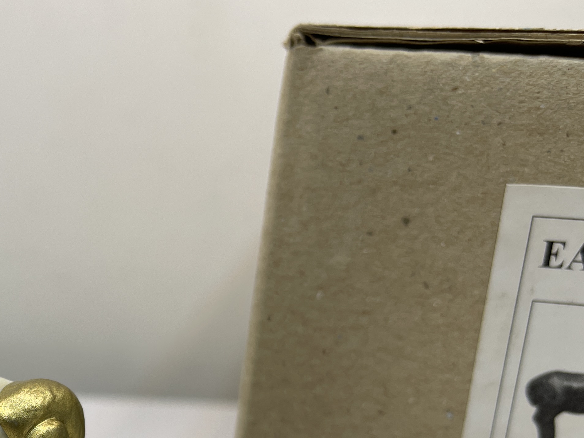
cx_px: 34
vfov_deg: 26.1
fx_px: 894
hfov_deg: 33.8
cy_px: 441
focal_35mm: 53
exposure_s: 1/170
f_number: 1.6
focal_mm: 5.1
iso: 32
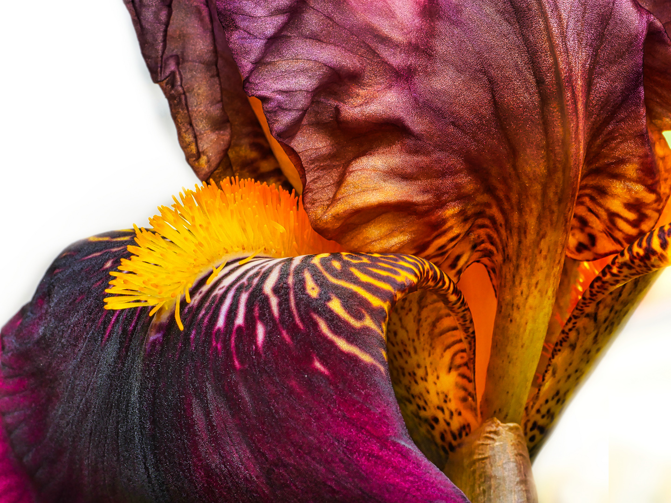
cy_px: 252
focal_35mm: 90
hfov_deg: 21.8
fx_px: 1745
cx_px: 336
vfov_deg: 16.4
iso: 200
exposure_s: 1/4
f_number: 20
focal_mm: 45
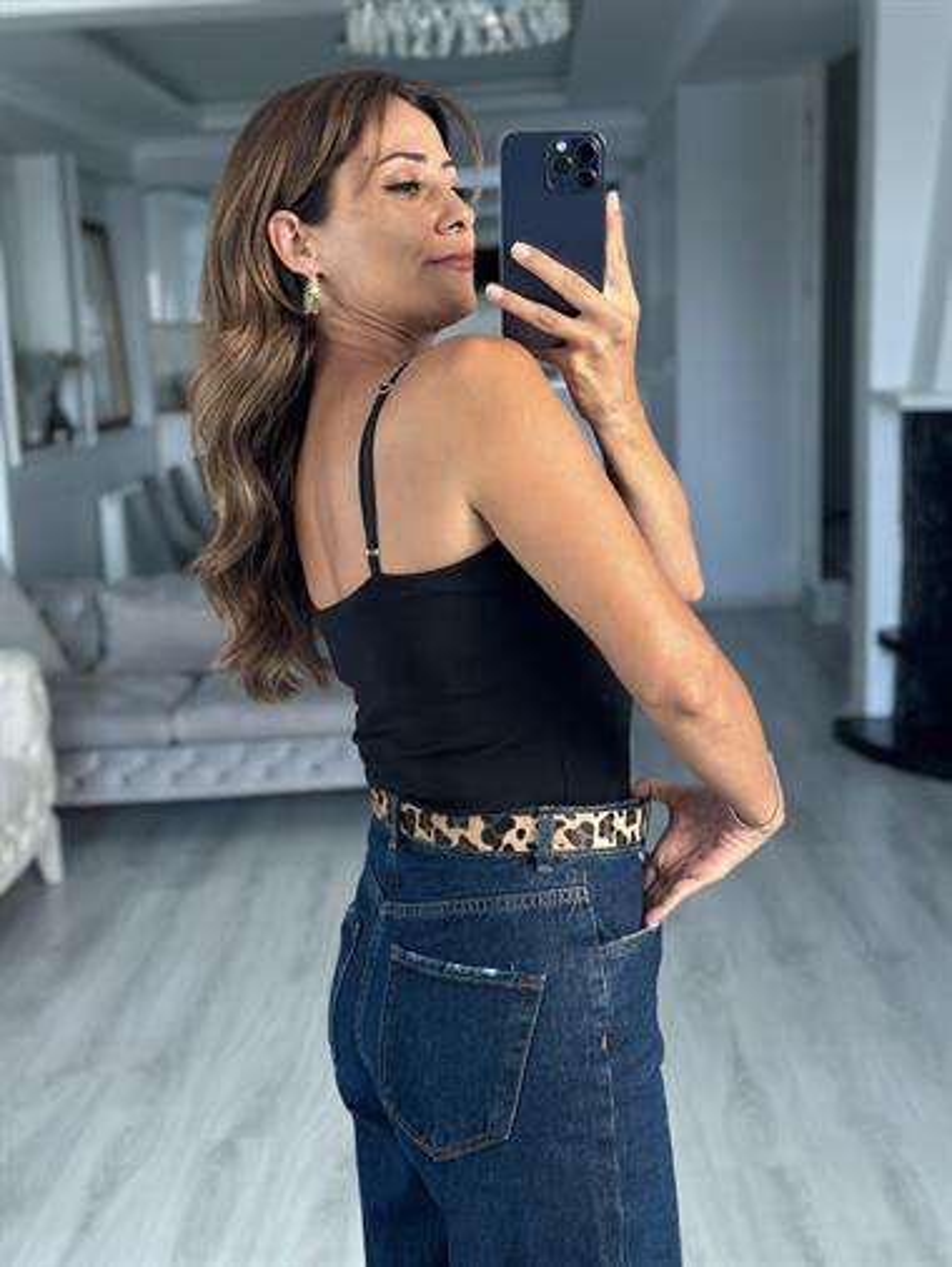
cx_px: 476
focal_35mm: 48
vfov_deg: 39.6
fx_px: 1759
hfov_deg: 30.3
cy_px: 634
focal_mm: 6.86
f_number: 1.78
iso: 125
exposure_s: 1/68
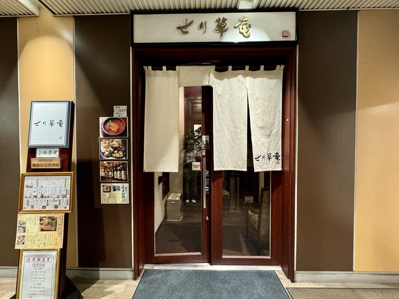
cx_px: 200
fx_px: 161
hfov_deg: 102.1
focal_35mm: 14
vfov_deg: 85.7
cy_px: 150
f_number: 2.2
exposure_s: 1/50
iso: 320
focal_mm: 2.22
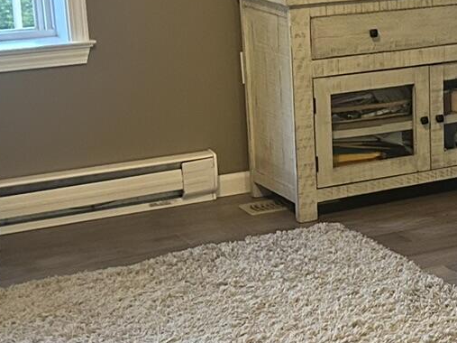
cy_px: 190
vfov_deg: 14.1
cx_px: 549
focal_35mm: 105
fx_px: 1386
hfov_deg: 17.8
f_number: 1.5
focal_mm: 5.7
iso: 400
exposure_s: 1/40
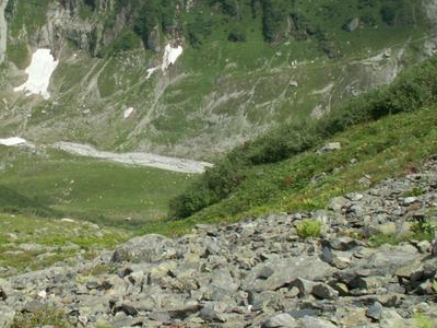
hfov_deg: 33.8
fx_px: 707
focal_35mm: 56
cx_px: 123
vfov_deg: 26.0
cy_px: 119
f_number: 6.3
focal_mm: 5.86
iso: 50
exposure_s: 1/200
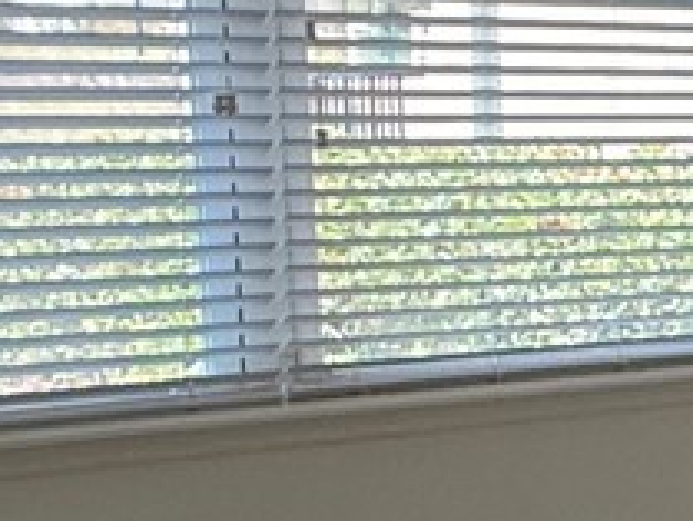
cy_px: 265
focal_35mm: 107
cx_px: 1883
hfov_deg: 12.3
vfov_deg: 13.8
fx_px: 2143
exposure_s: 1/120
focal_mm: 2.22
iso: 64
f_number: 2.2
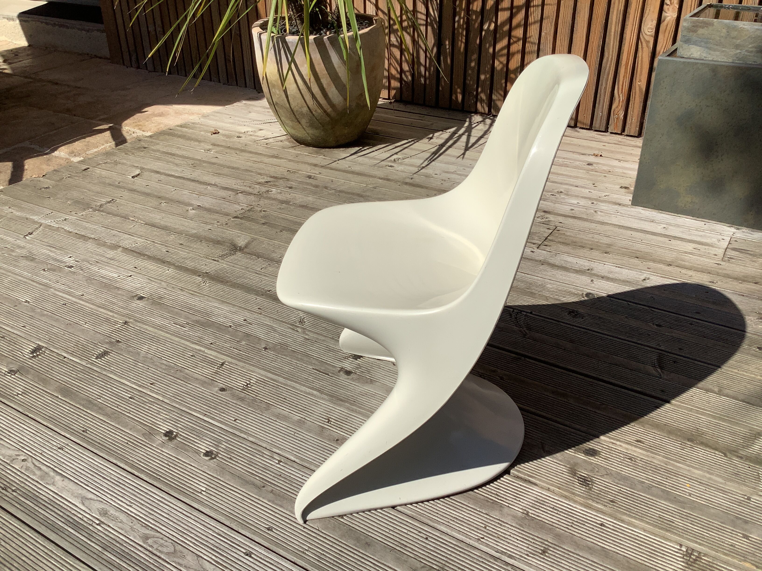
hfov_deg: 58.4
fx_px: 682
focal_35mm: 31
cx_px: 381
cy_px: 286
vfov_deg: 45.4
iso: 25
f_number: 2.4
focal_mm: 3.3
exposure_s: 1/3268
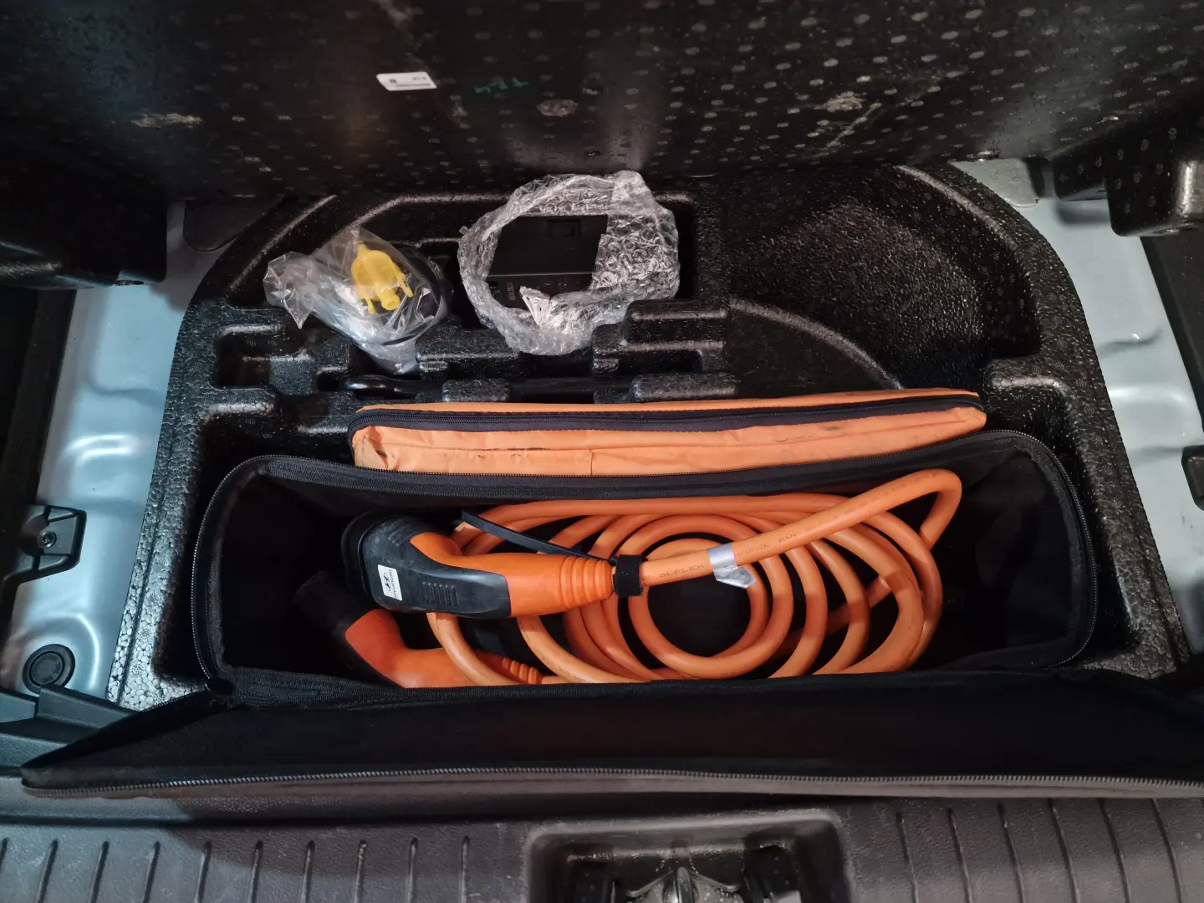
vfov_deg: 58.9
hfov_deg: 73.9
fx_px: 800
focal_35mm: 23
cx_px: 602
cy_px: 452
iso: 1250
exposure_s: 1/25
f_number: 1.8
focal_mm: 6.4
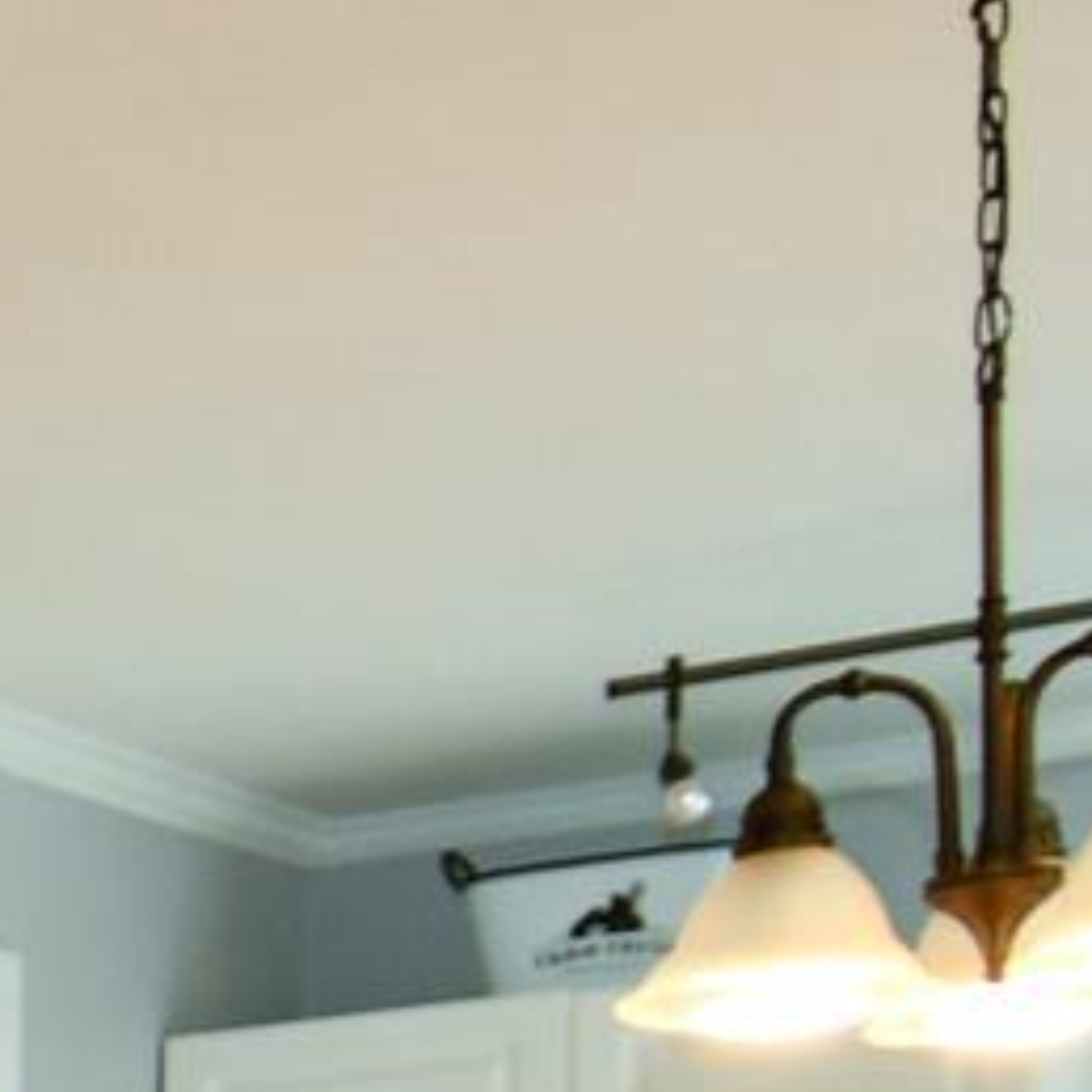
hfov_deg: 10.0
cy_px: 2068
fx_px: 4319
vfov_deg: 12.9
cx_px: -2332
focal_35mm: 121
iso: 320
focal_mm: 12
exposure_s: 1/60
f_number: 4
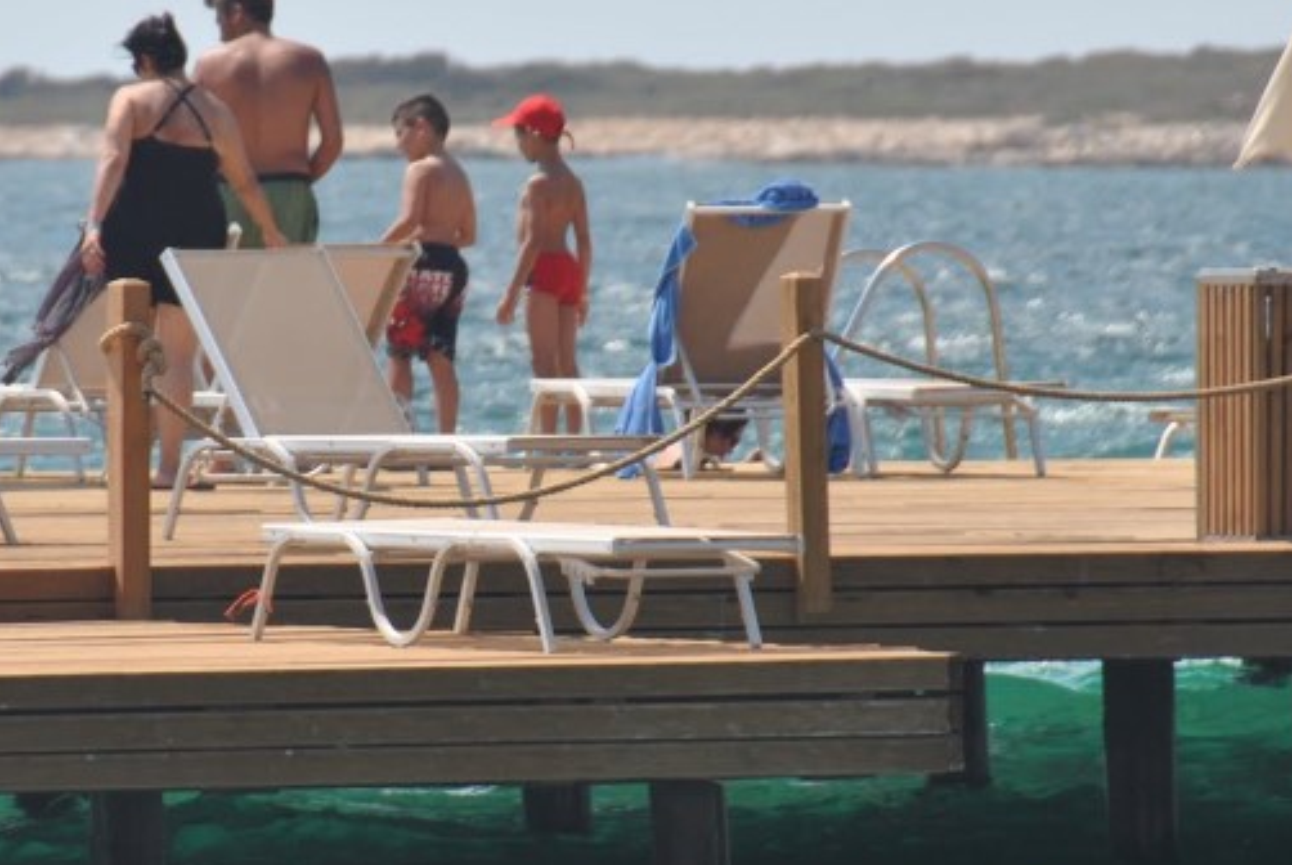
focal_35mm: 685
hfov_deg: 3.0
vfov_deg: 2.0
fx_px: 24612
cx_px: 403
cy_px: 489
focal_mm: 200
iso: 200
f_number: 5.6
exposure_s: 1/1000
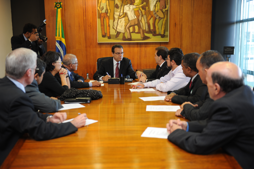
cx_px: 124
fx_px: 317
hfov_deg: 43.6
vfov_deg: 29.9
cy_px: 85
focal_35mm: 45
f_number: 2.8
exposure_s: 1/60
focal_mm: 44
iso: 800
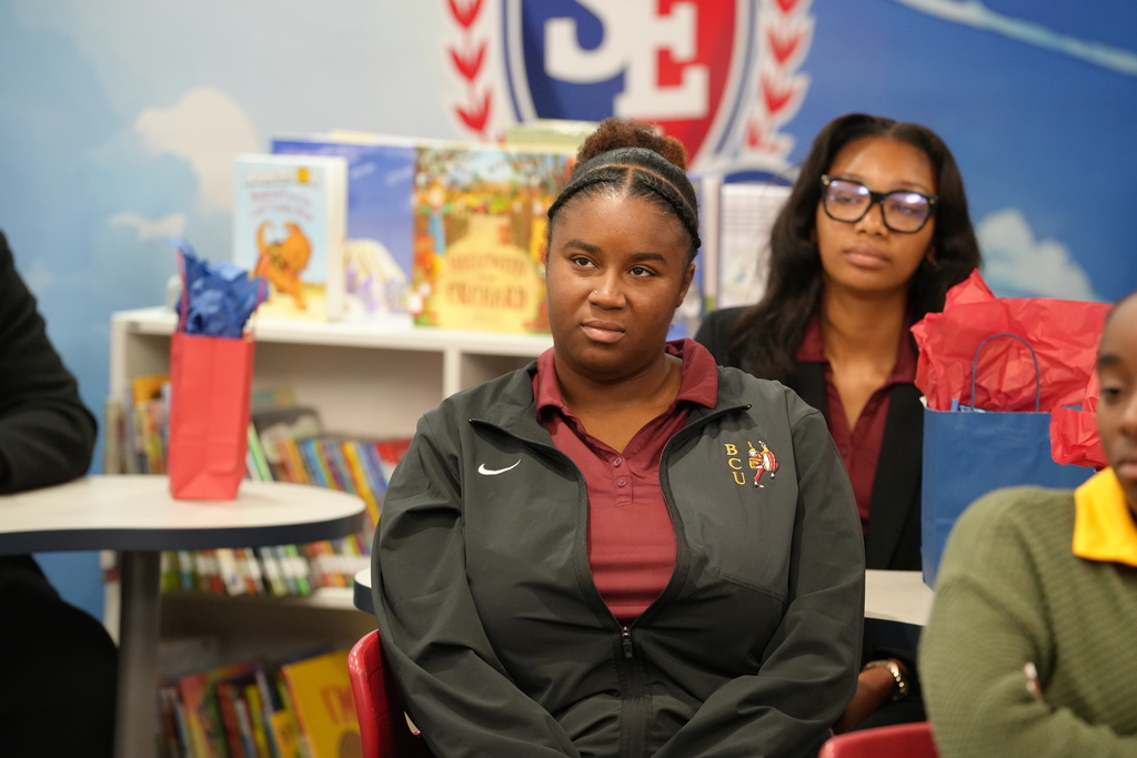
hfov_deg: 10.6
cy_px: 379
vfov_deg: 7.1
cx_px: 568
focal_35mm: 194
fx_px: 6112
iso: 4000
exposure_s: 1/200
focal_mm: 193.5
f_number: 4
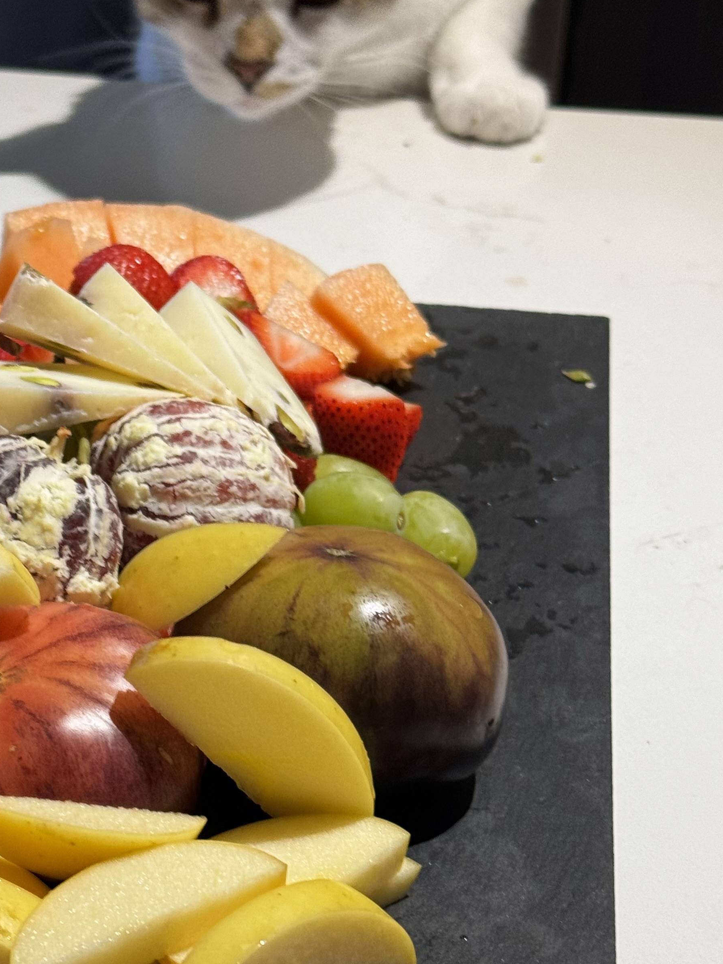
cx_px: 127
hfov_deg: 18.0
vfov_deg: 24.1
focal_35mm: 81
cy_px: 531
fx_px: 2256
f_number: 1.78
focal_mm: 6.76
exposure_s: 1/60
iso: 100
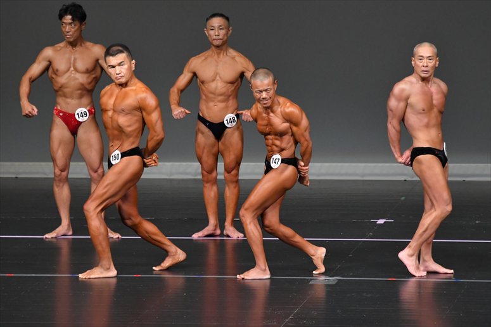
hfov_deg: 6.5
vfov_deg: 4.4
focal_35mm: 315
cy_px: 164
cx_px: 246
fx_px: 4294
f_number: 5.6
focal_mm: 210
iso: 4000
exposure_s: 1/400
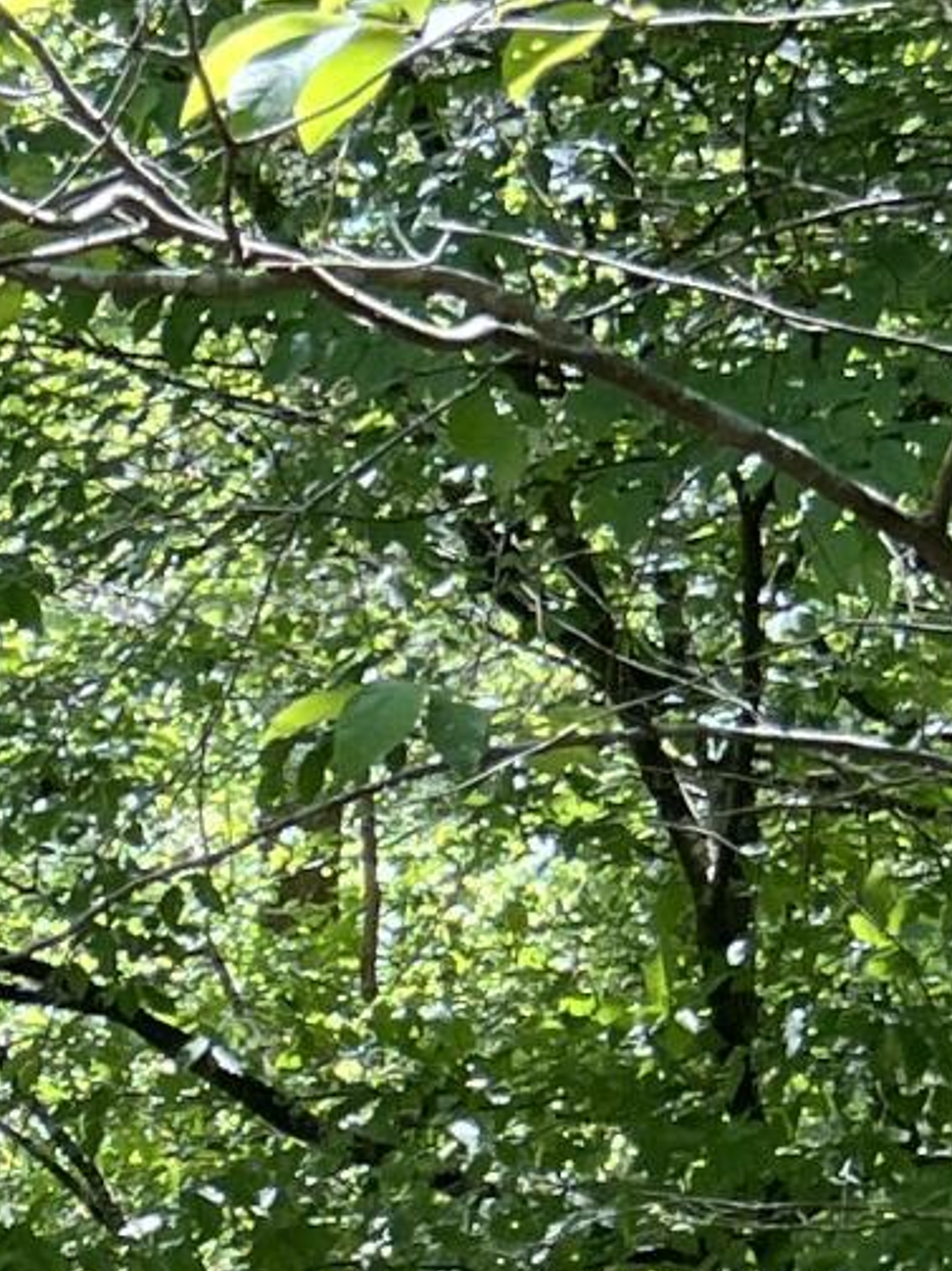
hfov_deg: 8.6
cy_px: 2191
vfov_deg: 11.9
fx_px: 5686
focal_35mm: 155
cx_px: -1414
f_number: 1.5
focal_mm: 5.7
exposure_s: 1/323
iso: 50
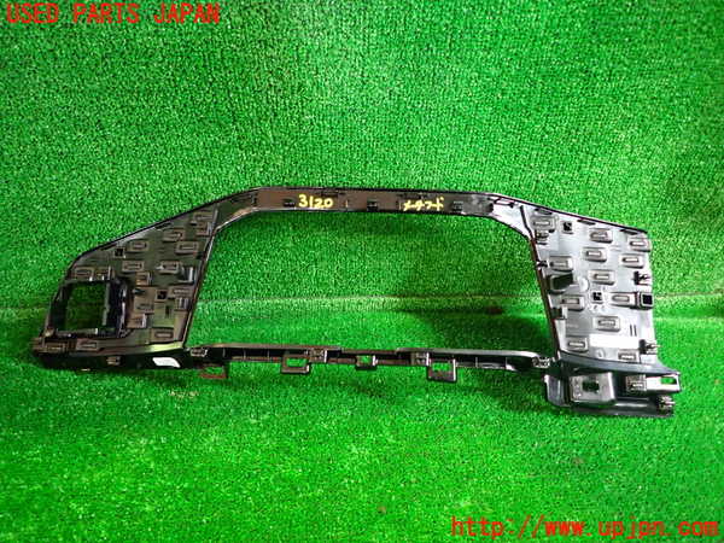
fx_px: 523
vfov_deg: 54.9
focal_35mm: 25
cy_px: 272
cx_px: 362
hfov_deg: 69.4
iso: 640
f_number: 2
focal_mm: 4.5
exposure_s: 1/30
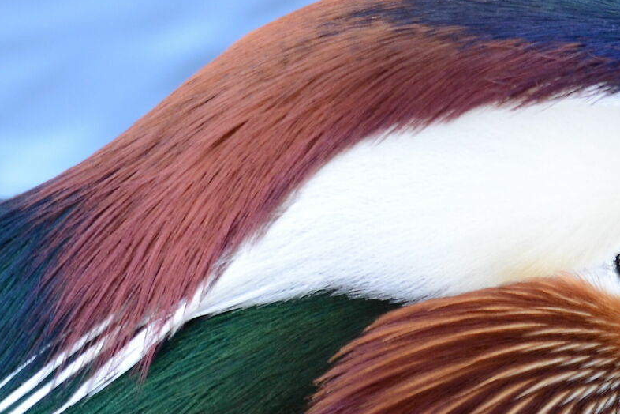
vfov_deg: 0.6
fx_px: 39453
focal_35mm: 2291
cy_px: 496
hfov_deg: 0.9
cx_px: 561
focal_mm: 500
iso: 400
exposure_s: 1/125
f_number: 5.6
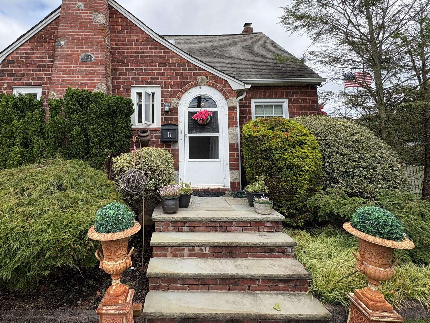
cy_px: 120
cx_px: 173
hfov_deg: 83.7
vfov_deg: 67.6
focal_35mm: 19
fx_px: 236
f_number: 2.2
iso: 64
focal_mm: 2.22
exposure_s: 1/1126
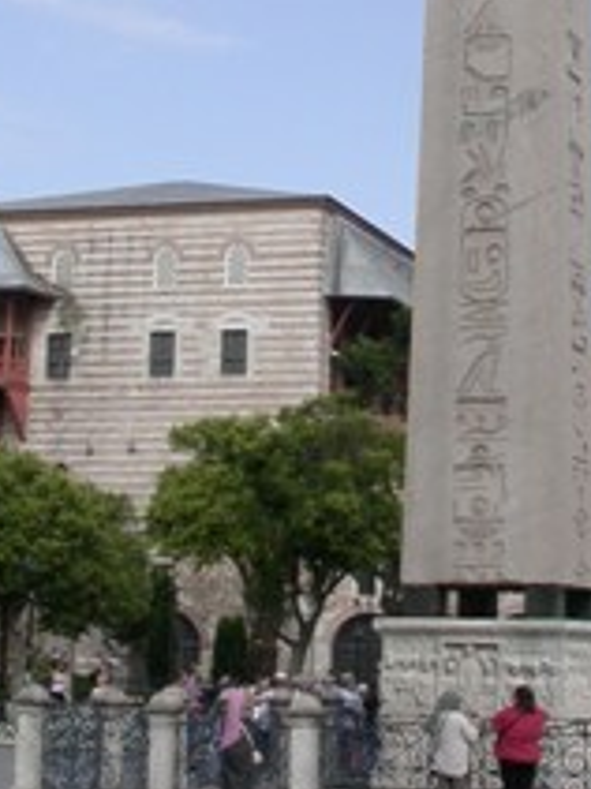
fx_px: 1641
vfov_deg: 26.4
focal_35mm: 72
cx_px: 505
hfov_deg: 20.1
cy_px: 123
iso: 100
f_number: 7.5
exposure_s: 1/250
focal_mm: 7.85
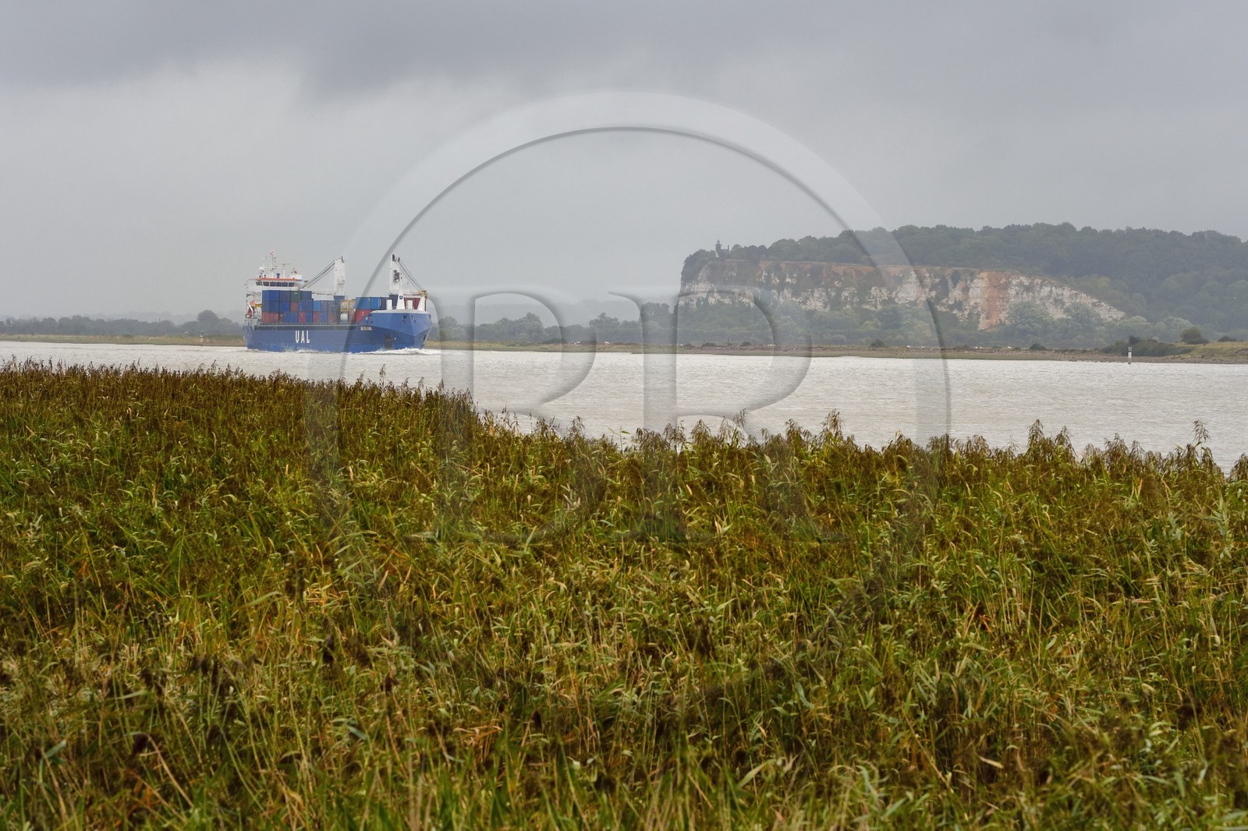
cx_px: 624
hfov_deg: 10.3
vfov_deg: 6.9
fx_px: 6931
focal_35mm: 200
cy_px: 416
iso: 800
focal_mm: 200
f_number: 13
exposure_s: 1/200
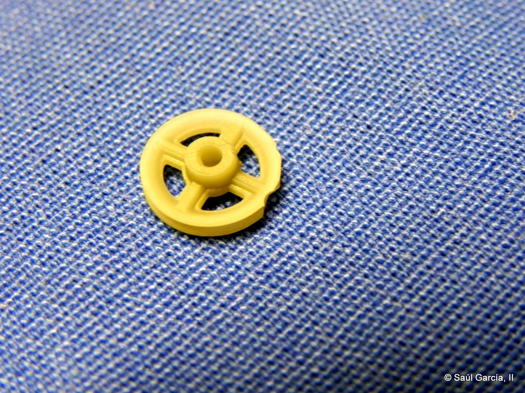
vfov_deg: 17.4
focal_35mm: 85
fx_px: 1289
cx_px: 262
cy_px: 196
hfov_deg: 23.0
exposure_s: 1/11.3
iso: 400
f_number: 4
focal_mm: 15.1
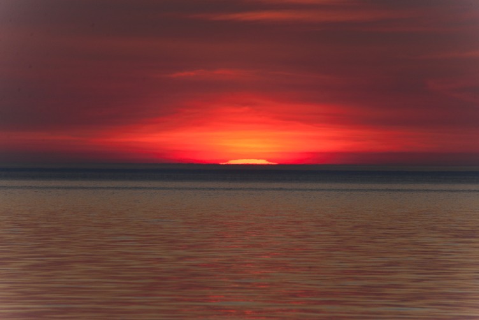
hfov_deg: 4.1
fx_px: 6655
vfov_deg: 2.8
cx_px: 240
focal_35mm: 500
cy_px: 160
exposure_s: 1/500
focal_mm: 500
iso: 400
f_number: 9
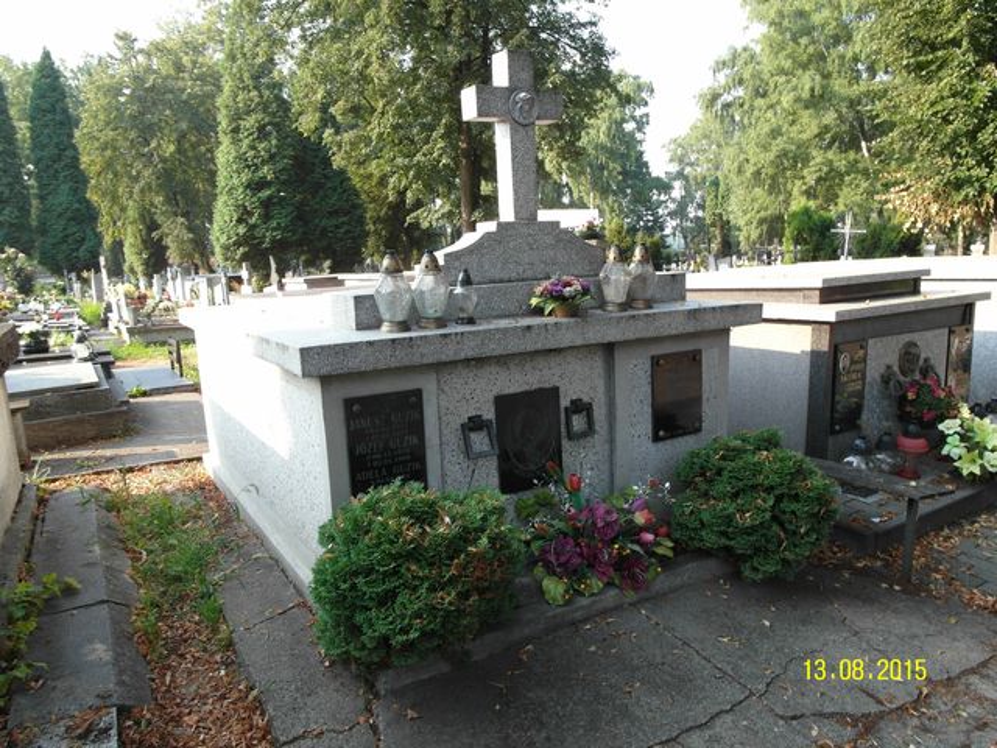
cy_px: 374
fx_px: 691
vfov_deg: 56.8
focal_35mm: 24
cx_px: 498
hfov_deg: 71.6
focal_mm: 5.2
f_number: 3.4
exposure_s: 1/125
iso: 80
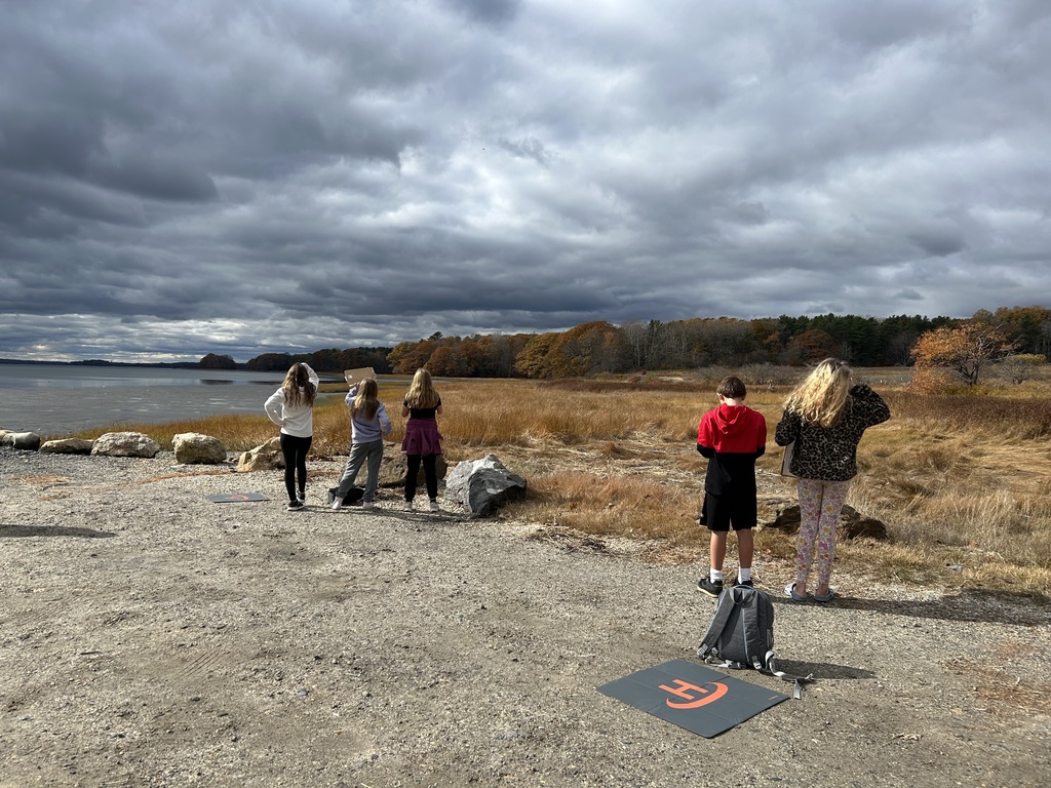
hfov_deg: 67.3
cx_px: 526
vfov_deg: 53.1
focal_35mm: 26
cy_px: 394
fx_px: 789
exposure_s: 1/5076
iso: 50
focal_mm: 5.7
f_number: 1.5
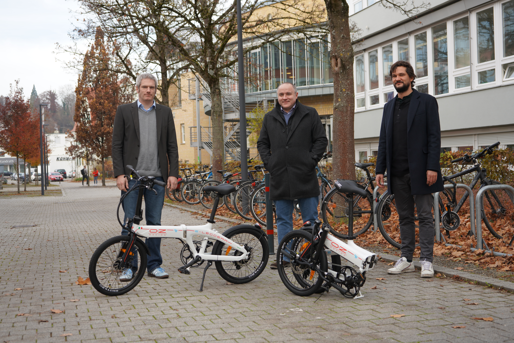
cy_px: 172
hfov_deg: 38.9
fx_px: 728
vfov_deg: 26.5
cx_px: 257
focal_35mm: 51
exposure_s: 1/160
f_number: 4.5
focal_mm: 51
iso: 125
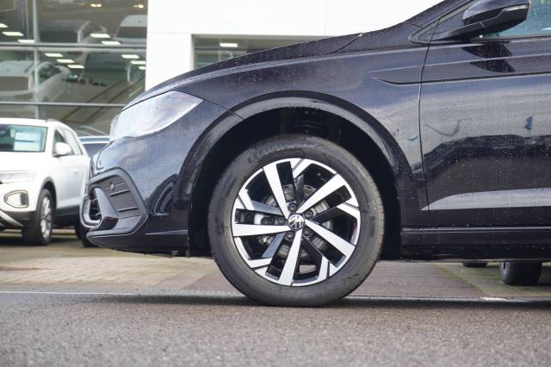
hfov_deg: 28.7
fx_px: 1078
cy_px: 184
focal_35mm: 70
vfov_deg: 19.3
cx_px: 276
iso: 320
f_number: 5.6
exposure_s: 1/80
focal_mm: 47
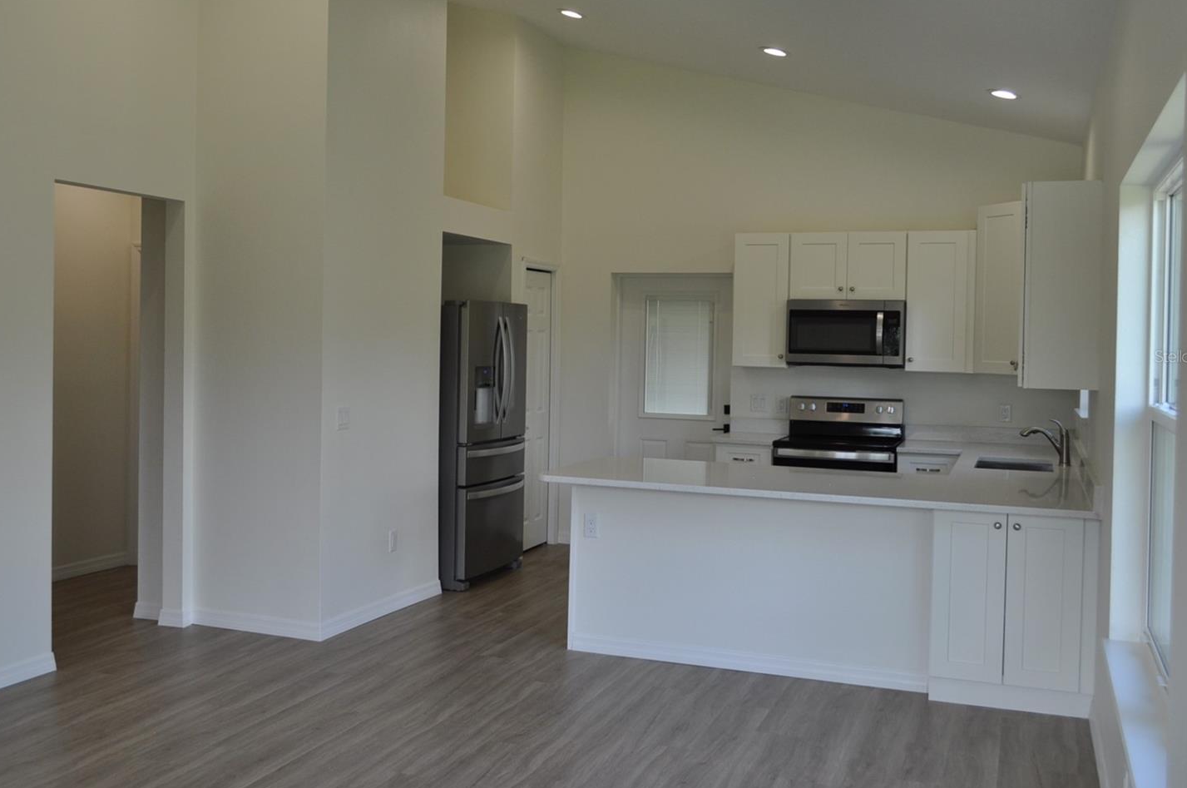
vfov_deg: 35.8
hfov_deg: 51.9
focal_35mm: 37
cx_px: 563
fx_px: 1218
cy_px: 356
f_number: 5.6
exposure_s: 1/125
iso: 400
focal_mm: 22
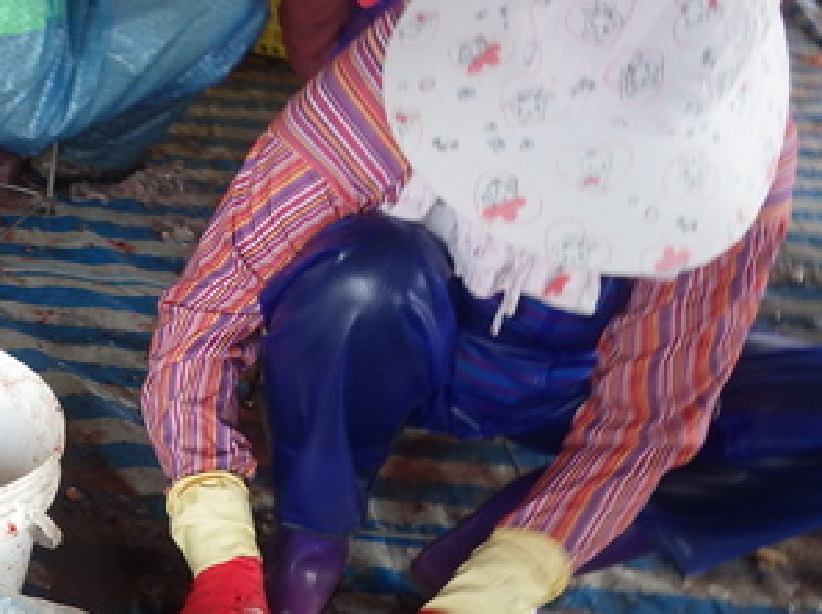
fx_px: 1399
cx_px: -55
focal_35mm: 59
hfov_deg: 29.8
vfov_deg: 23.7
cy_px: 613
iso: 125
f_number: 2.8
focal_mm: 4.5
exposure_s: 1/60
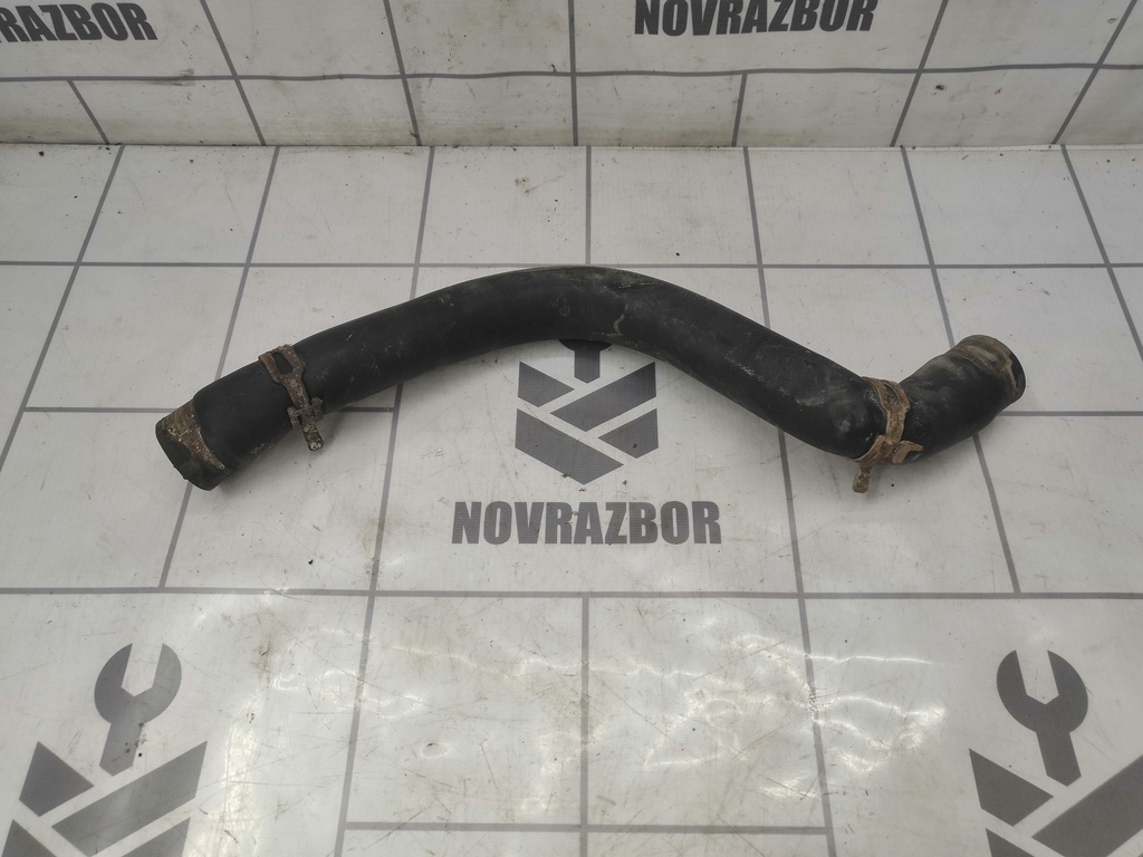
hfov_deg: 65.3
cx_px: 572
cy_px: 428
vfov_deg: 51.4
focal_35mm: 27
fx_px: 892
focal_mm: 3.95
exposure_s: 1/50
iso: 64
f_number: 1.8
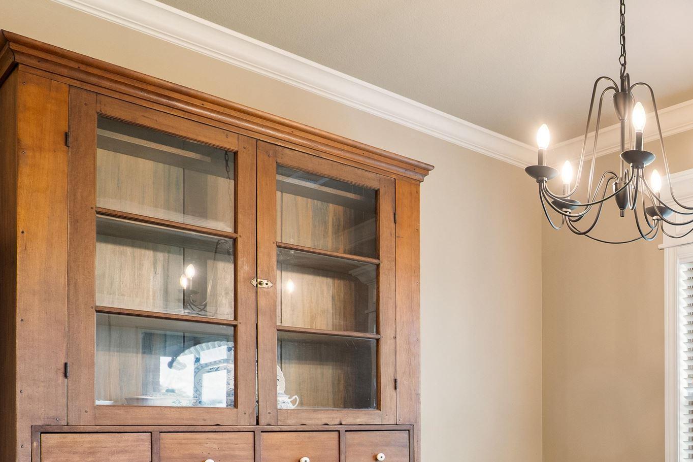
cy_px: 422
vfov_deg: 34.6
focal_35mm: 36
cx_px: 719
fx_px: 693
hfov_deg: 43.9
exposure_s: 1/5
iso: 1250
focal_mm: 16
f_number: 6.3
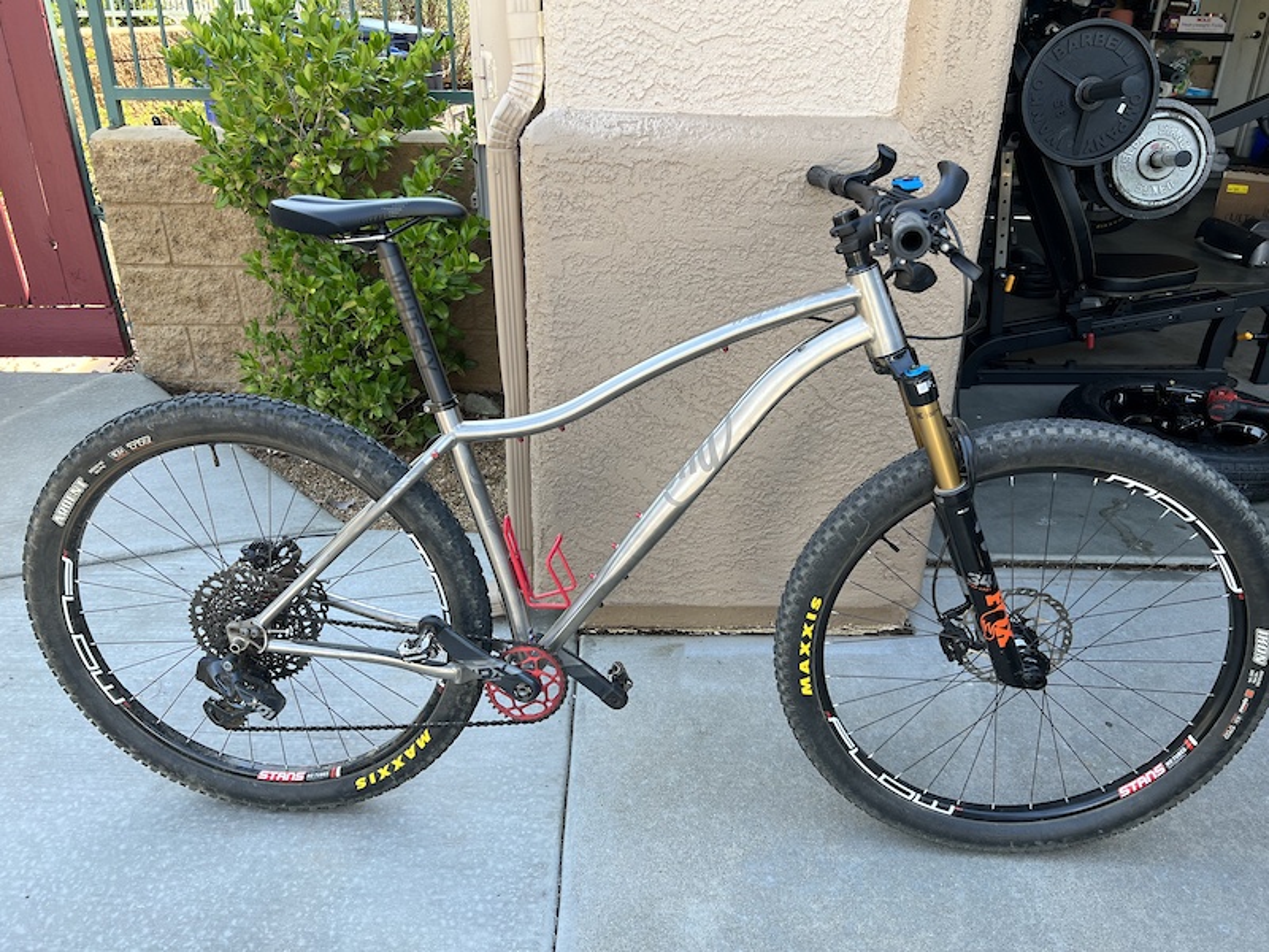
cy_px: 476
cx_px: 634
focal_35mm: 26
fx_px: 953
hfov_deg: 67.3
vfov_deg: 53.1
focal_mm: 5.7
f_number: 1.5
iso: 40
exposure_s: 1/254
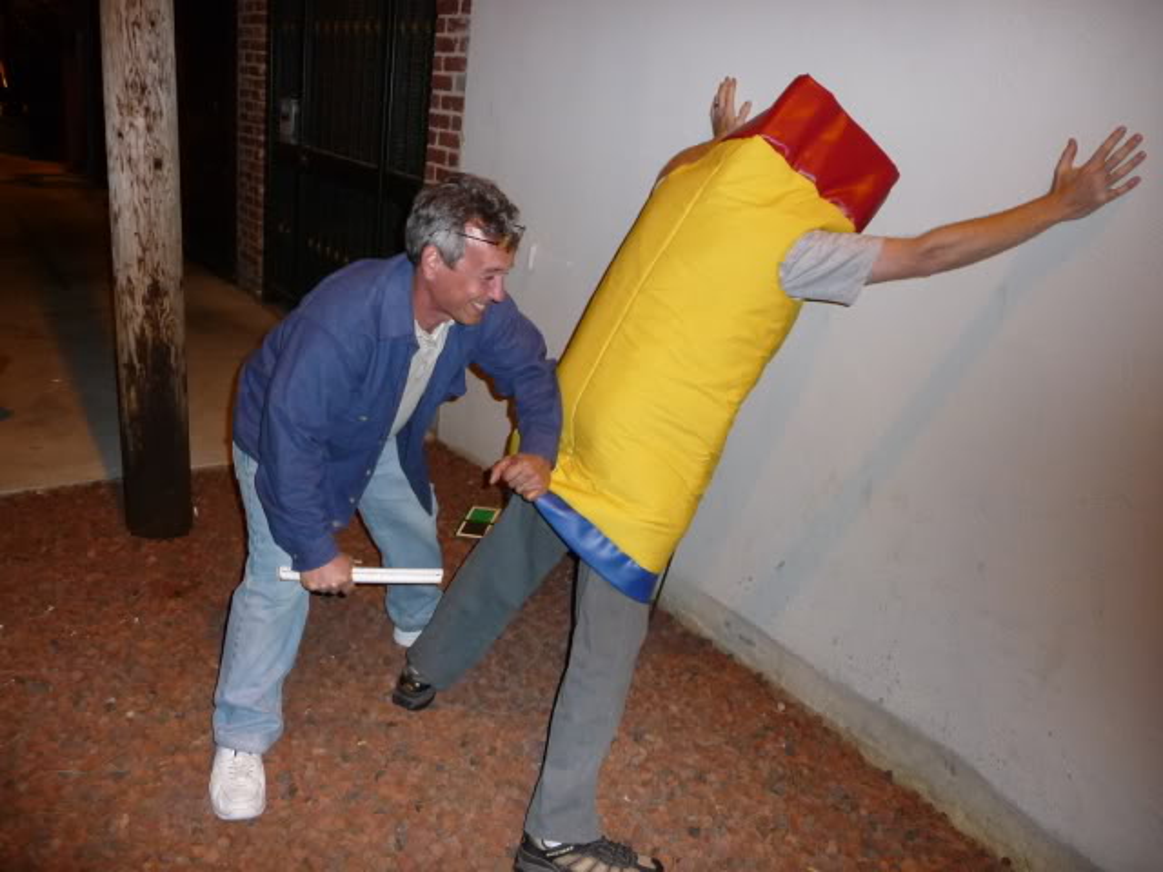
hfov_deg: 63.4
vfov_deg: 49.7
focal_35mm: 28
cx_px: 582
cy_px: 436
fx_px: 941
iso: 250
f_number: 3.3
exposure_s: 1/30
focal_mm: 4.7
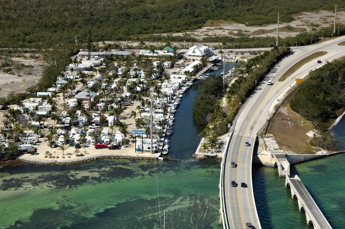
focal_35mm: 87
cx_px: 172
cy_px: 114
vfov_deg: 15.7
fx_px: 833
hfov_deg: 23.4
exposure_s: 1/1000
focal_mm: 58
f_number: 9
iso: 400
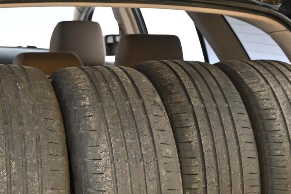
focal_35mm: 82
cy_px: 205
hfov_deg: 24.7
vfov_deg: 16.2
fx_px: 663
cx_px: 124
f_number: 4.2
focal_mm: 25
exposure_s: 1/40
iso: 2800
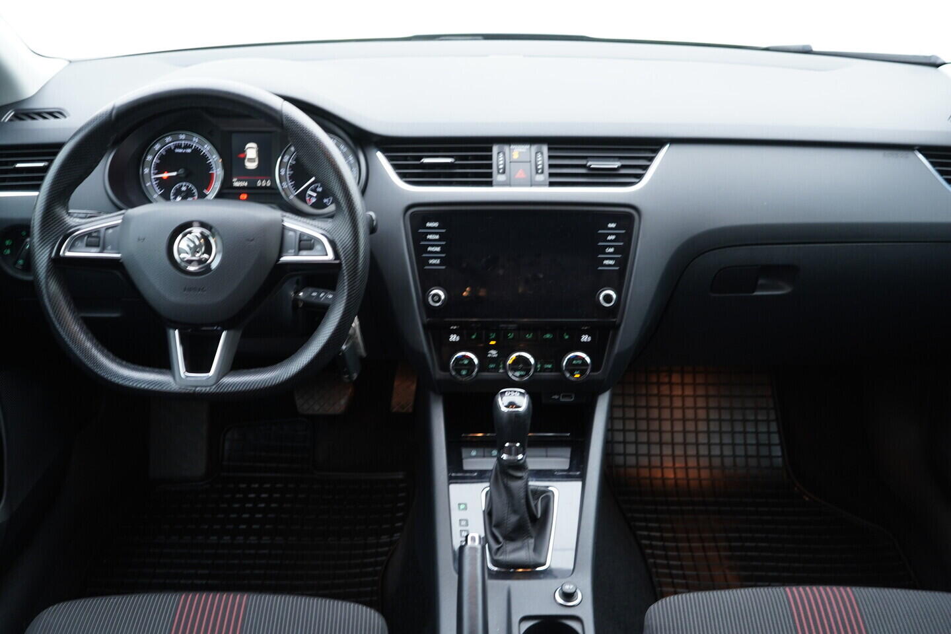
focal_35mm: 36
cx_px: 476
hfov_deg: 53.1
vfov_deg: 36.9
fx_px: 951
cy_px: 317
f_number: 2.8
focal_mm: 24
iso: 400
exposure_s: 1/40
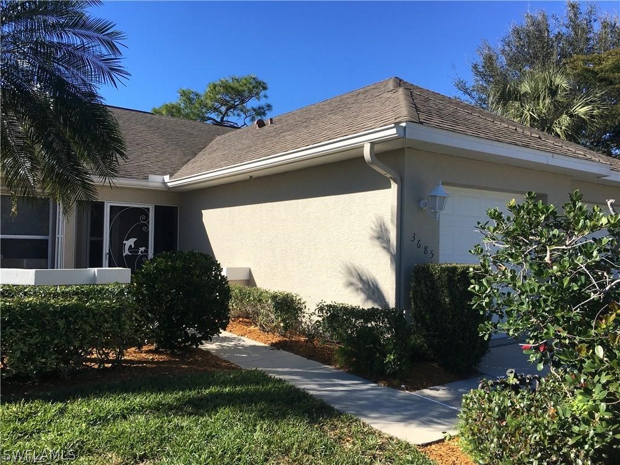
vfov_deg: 48.2
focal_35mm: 29
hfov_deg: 61.7
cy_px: 232
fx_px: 519
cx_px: 310
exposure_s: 1/1570
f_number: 2.2
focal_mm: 4.15
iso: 25
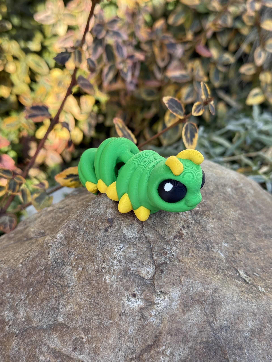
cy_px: 181
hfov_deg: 30.3
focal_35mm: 48
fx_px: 503
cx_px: 136
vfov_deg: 39.7
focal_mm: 6.76
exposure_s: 1/778
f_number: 1.78
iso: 64
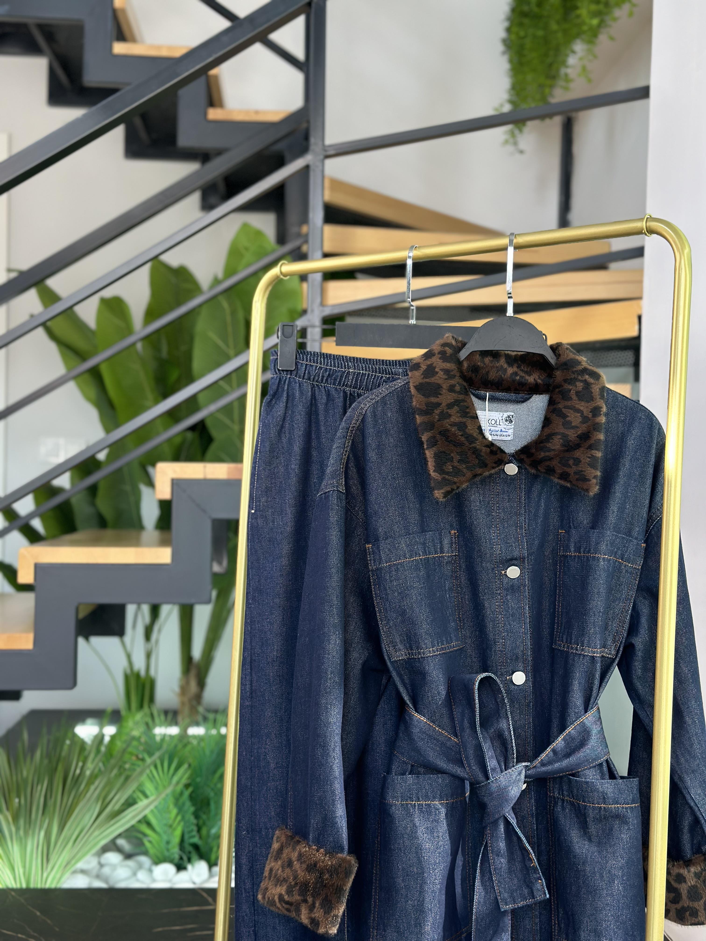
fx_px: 1305
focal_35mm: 48
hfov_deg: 30.3
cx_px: 353
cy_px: 470
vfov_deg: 39.7
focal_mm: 6.86
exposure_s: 1/139
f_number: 1.78
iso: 80
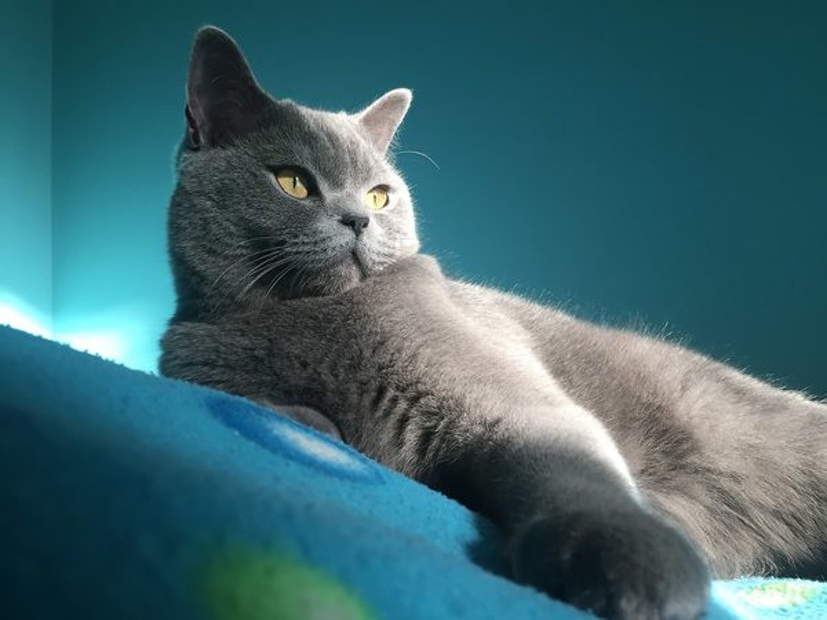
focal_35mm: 29
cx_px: 414
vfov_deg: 48.2
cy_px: 310
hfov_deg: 61.7
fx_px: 693
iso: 40
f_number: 2.2
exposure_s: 1/33
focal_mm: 4.15
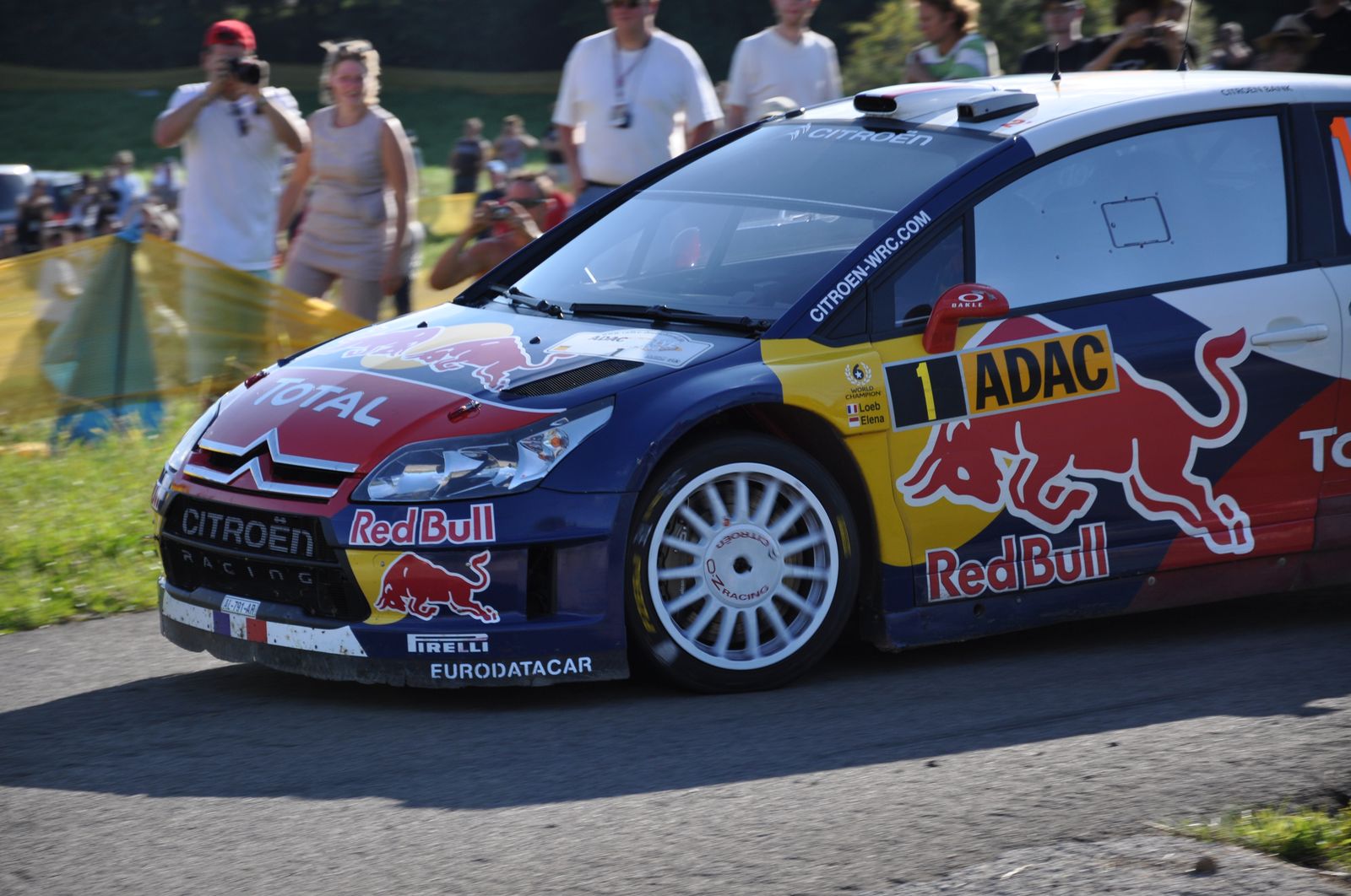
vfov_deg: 8.7
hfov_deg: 13.1
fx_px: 5902
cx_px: 676
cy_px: 448
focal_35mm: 158
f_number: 5.6
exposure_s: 1/500
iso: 220
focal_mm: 105
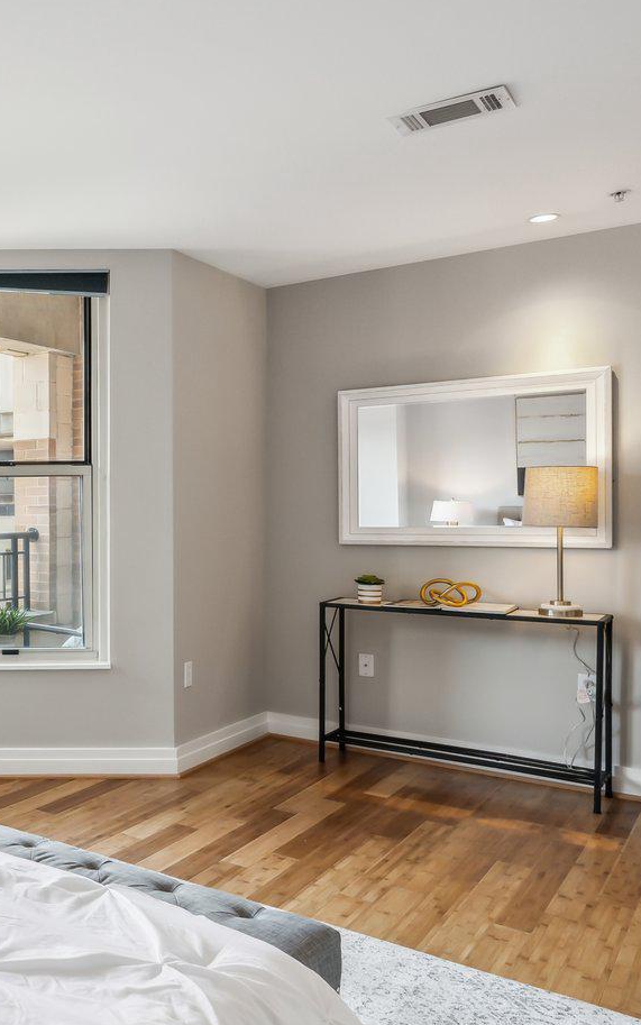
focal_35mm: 32
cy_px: 544
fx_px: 894
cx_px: -123
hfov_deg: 32.7
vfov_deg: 59.6
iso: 400
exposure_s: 1/60
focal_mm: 14
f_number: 7.1
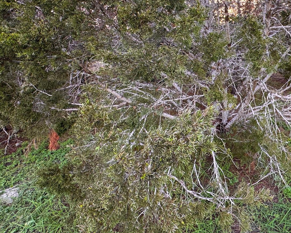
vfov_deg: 52.4
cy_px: 57
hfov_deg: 63.3
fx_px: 224
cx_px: 207
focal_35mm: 26
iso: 125
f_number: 2.2
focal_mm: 2.22
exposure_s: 1/99
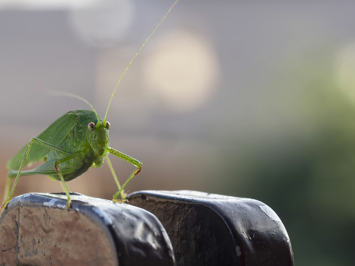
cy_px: 118
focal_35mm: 201
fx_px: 2062
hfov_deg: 9.8
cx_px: 150
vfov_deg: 7.4
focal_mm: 60
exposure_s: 1/100
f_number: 6.3
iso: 200
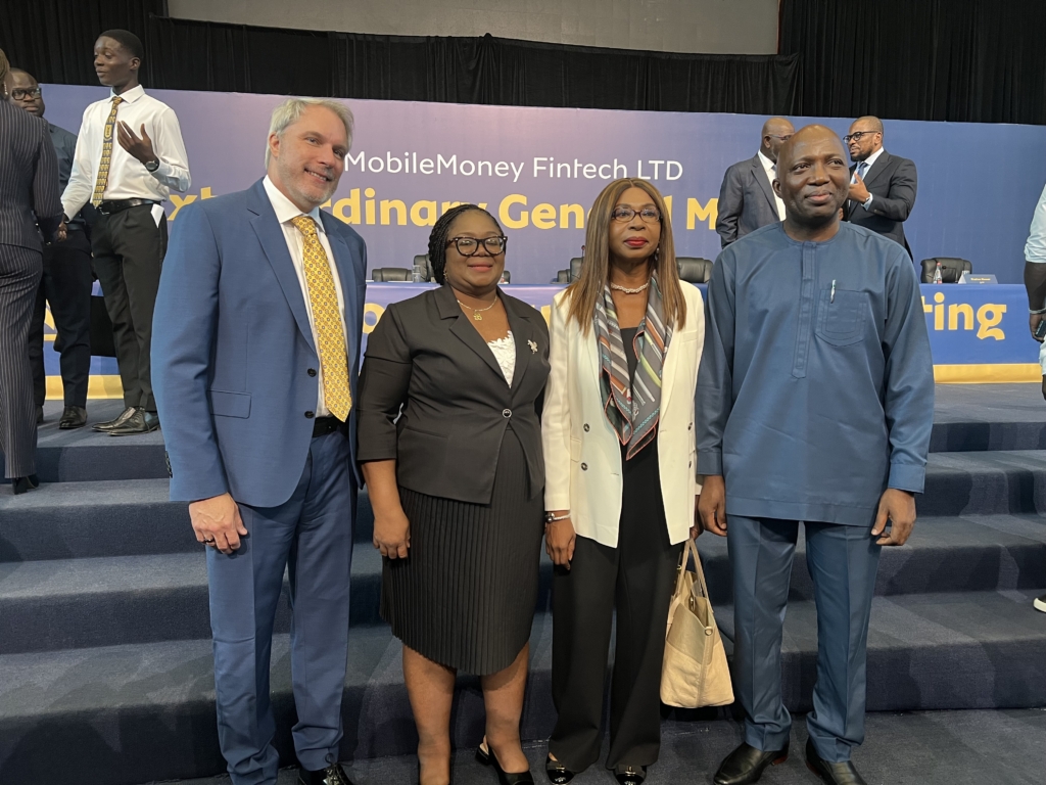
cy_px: 392
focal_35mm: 26
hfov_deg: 67.3
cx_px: 523
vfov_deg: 53.1
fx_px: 786
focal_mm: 5.7
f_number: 1.5
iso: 160
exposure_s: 1/50
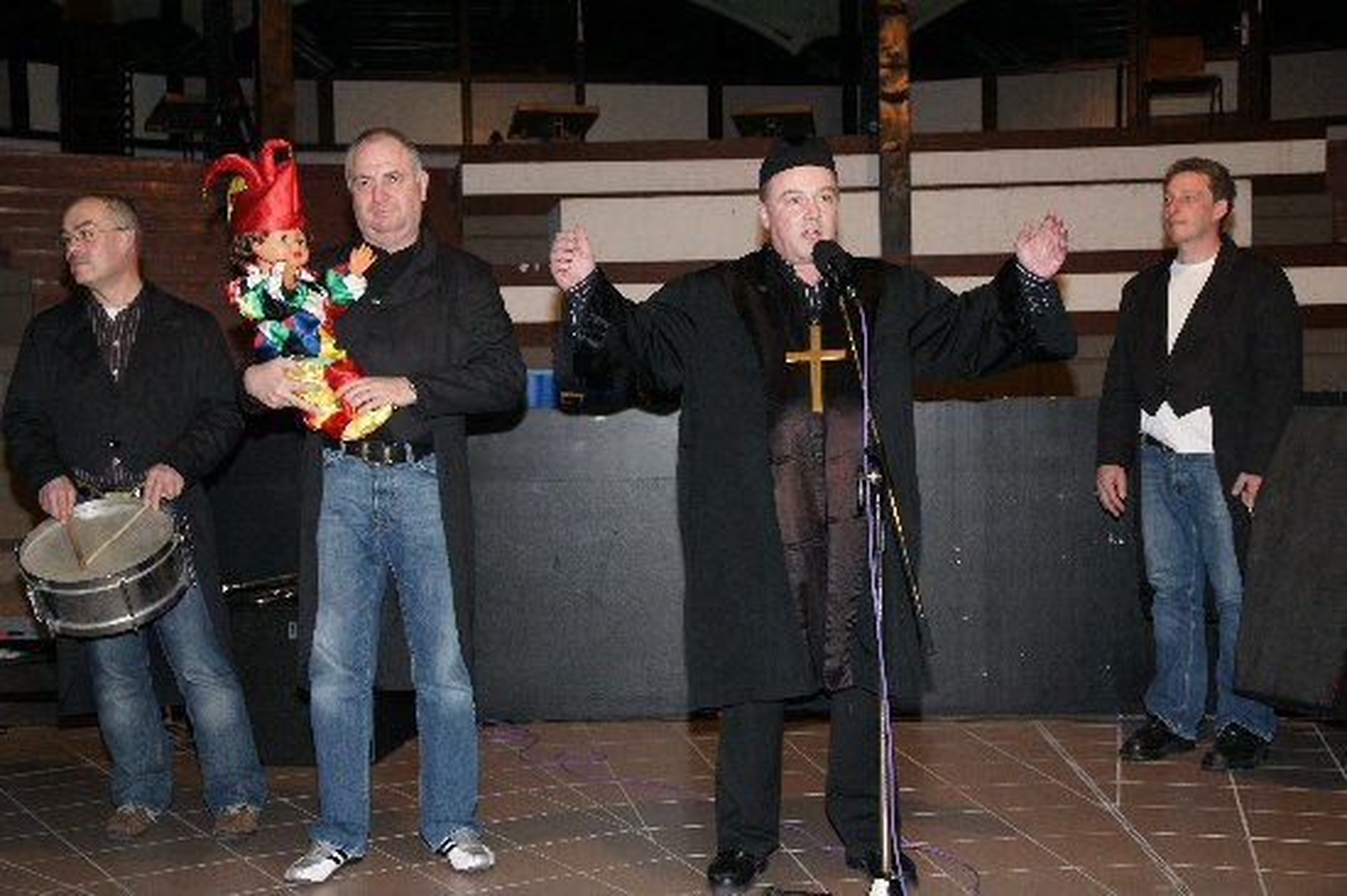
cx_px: 674
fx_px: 1683
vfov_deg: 29.8
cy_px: 448
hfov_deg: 43.6
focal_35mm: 45
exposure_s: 1/60
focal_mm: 30
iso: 800
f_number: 5.6
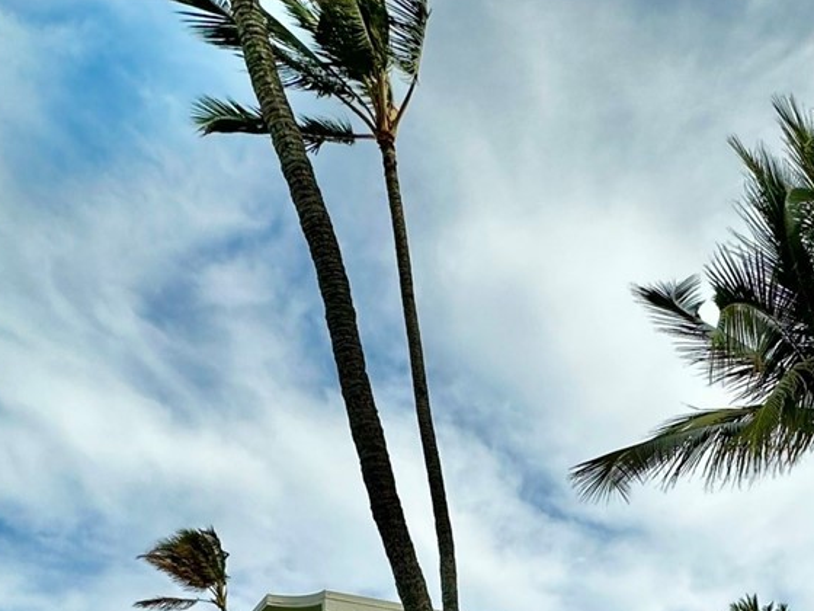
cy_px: 866
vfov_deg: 27.5
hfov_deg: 45.6
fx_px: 941
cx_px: 586
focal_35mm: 40
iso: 50
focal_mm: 2.22
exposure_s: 1/1855
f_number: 2.2
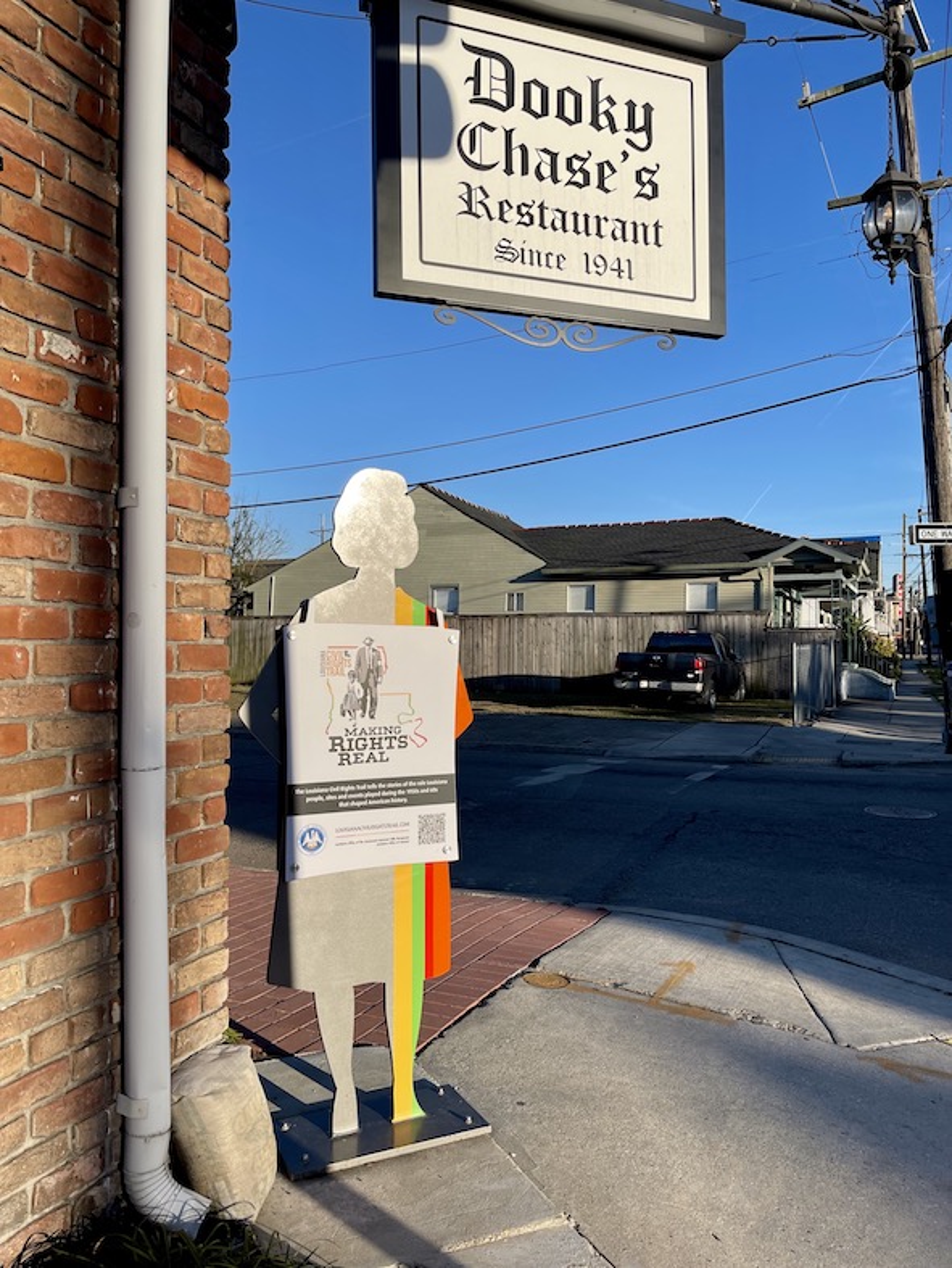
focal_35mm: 26
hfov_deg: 53.1
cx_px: 476
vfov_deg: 67.3
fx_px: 953
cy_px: 634
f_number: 1.6
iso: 32
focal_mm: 5.1
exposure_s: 1/4202
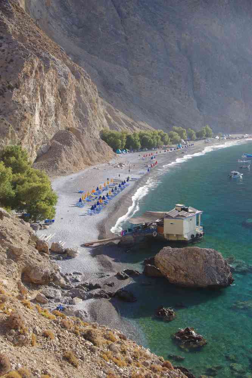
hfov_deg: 27.5
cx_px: 126
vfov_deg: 40.3
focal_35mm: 49
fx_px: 514
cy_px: 189
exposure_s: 1/60
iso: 200
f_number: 10
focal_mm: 32.5
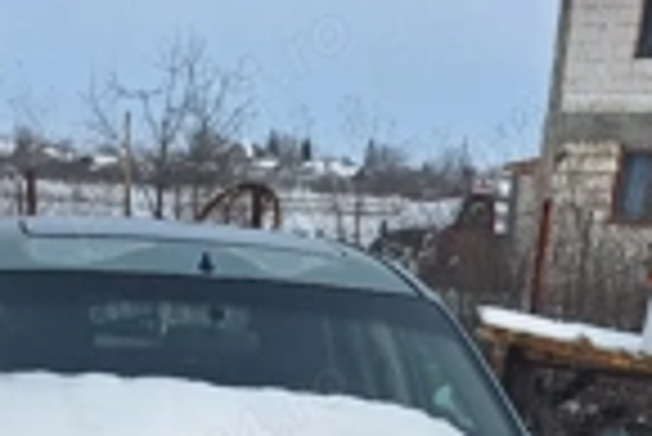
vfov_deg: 16.0
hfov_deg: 30.5
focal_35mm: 66
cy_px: 876
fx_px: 1197
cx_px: 292
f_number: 1.8
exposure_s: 1/3333
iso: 40
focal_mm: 5.54
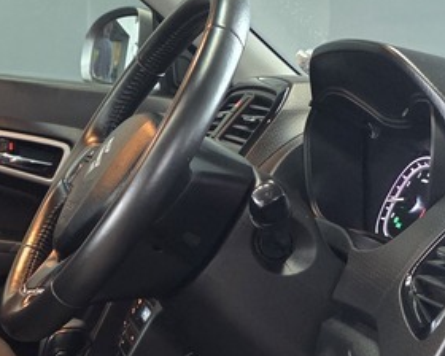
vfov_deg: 18.4
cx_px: 22
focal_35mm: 82
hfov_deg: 22.6
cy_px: 319
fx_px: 1080
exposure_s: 1/50
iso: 2000
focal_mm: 6.25
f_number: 1.7
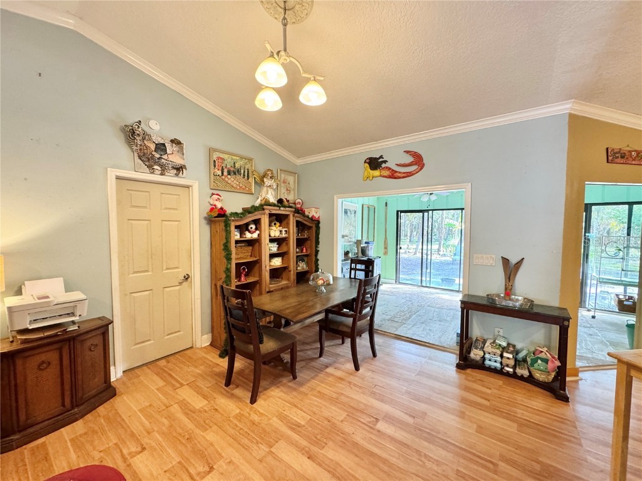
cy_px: 240
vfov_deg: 85.7
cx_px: 321
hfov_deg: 102.1
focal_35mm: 14
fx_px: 260
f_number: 2.2
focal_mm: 2.22
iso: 500
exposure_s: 1/60
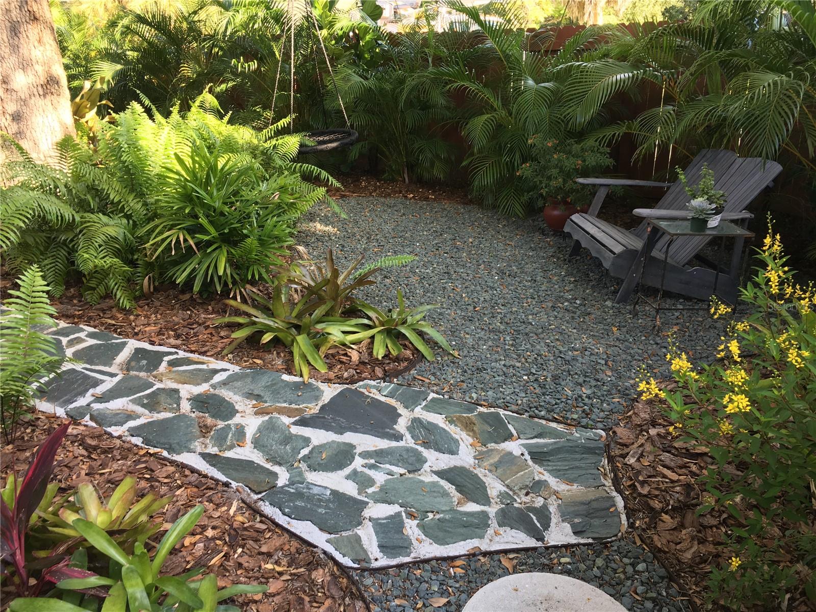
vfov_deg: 48.2
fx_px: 684
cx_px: 408
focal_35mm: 29
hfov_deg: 61.7
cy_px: 306
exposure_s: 1/60
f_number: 2.2
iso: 25
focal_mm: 4.15
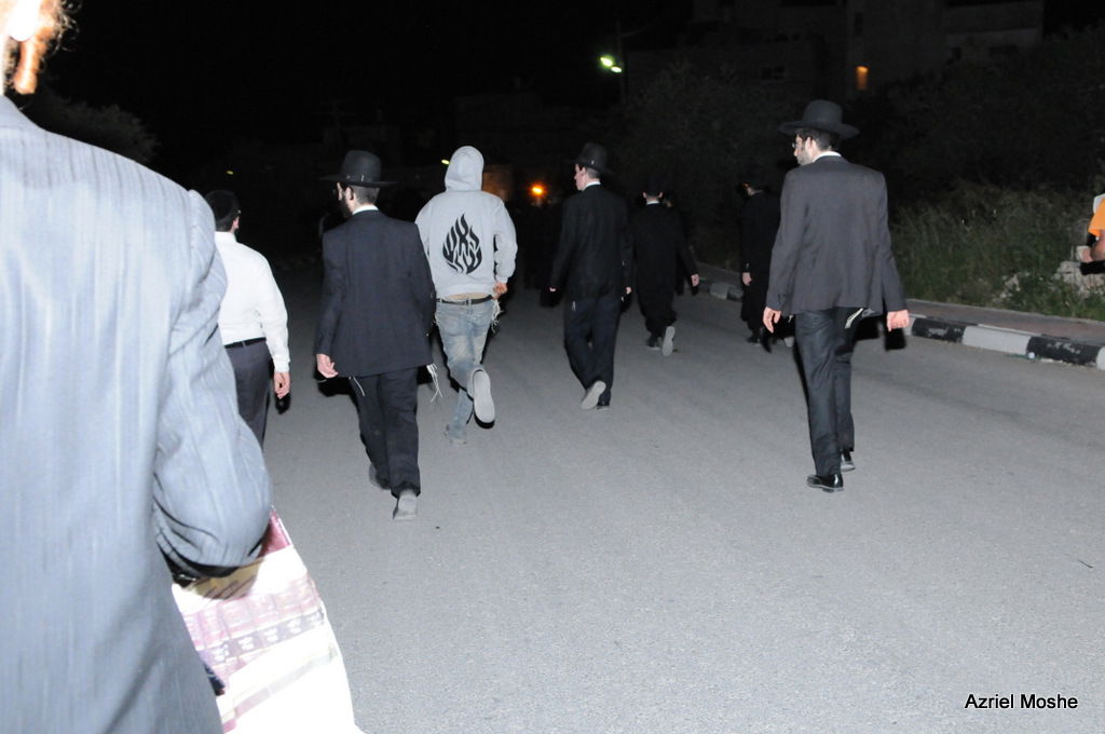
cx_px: 552
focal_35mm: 39
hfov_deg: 49.6
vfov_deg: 34.1
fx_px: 1196
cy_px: 367
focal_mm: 26
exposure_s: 1/50
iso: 3200
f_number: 5
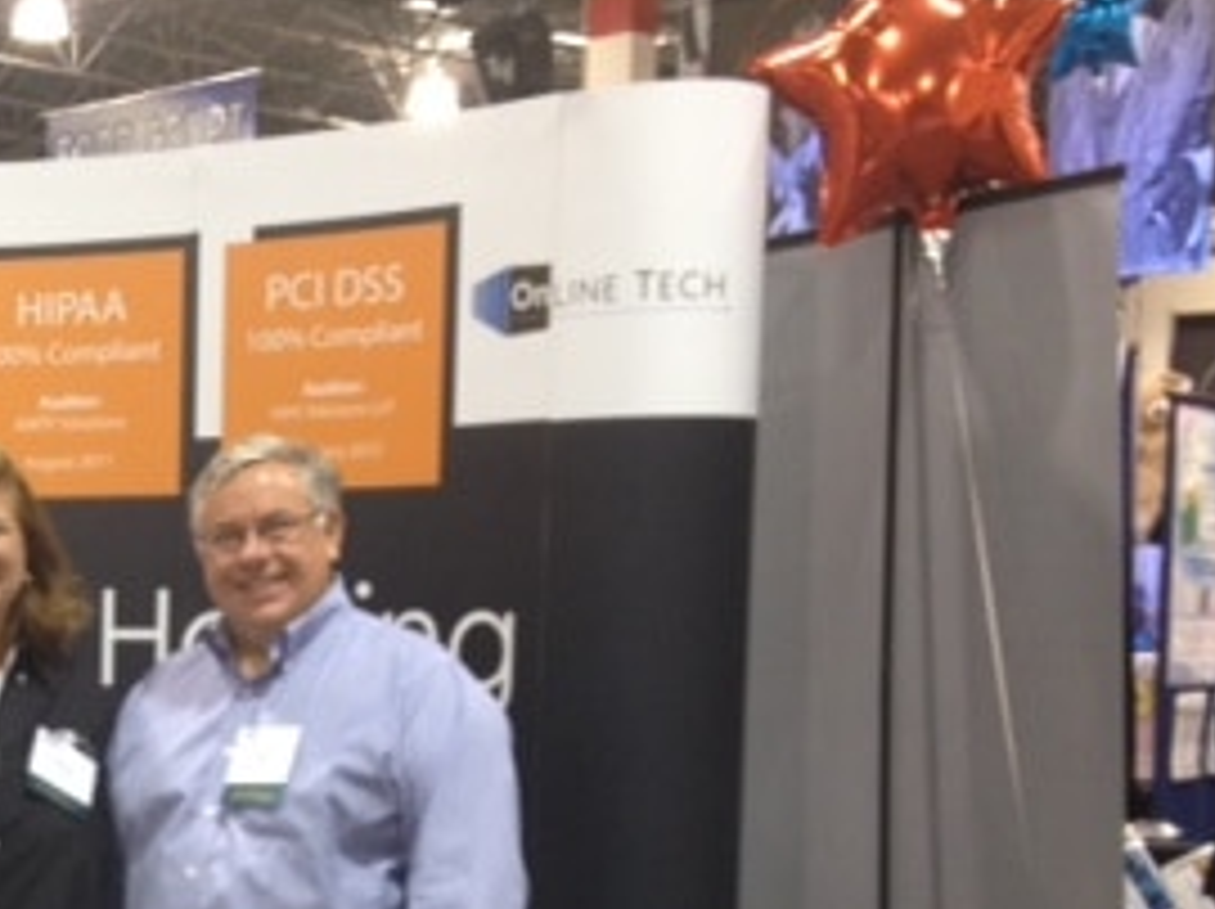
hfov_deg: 22.2
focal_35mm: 83
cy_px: 896
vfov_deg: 17.4
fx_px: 2911
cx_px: -144
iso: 100
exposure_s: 1/20
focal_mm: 4.28
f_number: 2.4
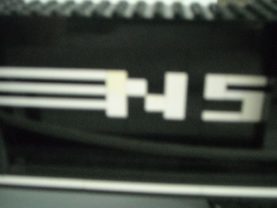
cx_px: 138
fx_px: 392
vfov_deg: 29.7
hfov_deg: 38.9
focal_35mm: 49
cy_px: 104
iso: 800
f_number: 3.2
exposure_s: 1/4
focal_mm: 7.92
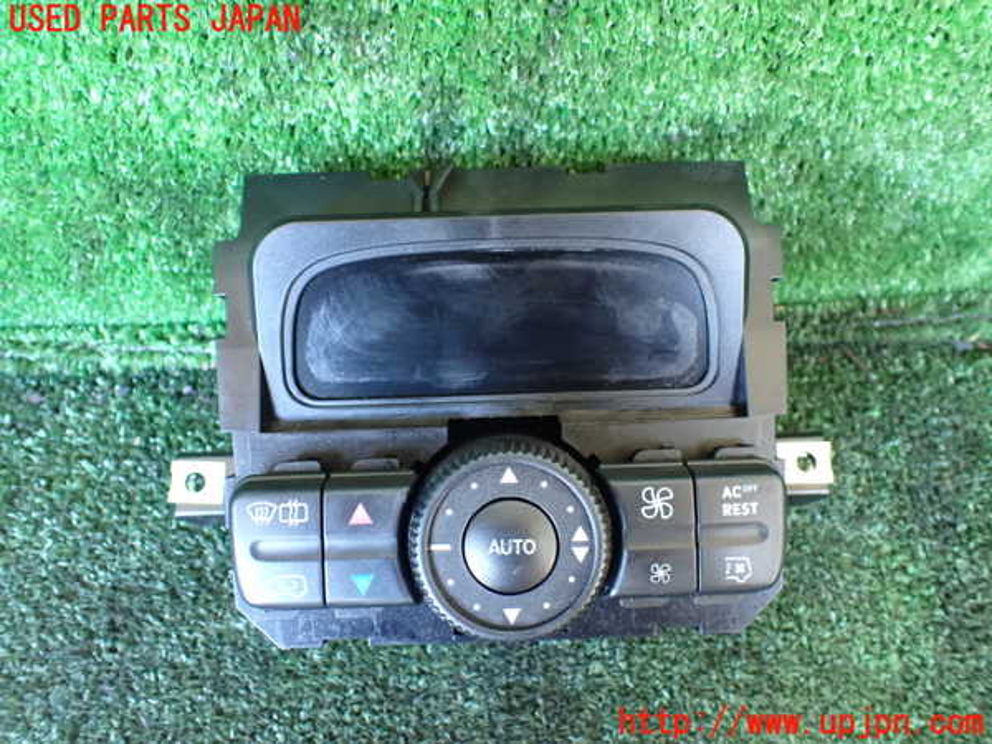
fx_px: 860
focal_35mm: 30
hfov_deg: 60.0
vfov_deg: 46.8
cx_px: 496
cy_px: 372
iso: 1250
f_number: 2.3
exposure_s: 1/30
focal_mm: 5.4
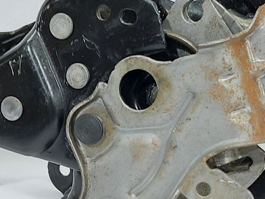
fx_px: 651
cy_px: 131
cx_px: 123
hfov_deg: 23.0
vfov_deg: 17.3
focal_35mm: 85
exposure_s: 1/50
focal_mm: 5.23
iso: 100
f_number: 1.8
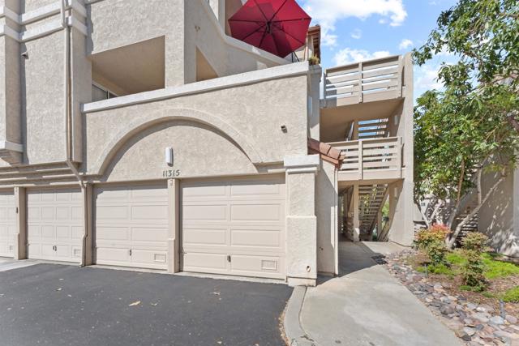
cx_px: 260
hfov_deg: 104.2
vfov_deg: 81.2
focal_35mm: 14
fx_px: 202
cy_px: 173
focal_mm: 14
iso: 640
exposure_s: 1/200
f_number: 13
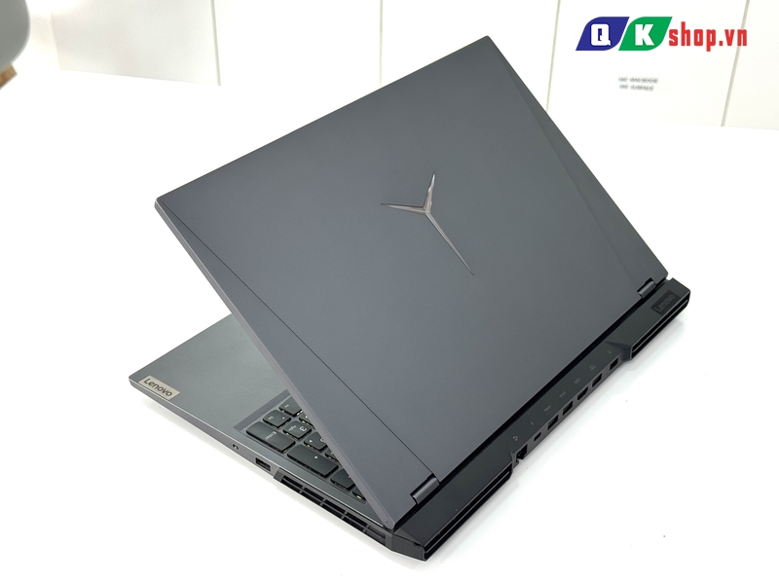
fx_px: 1080
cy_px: 292
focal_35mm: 48
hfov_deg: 39.7
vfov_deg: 30.3
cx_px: 390
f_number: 1.78
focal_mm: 6.76
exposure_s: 1/126
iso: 50
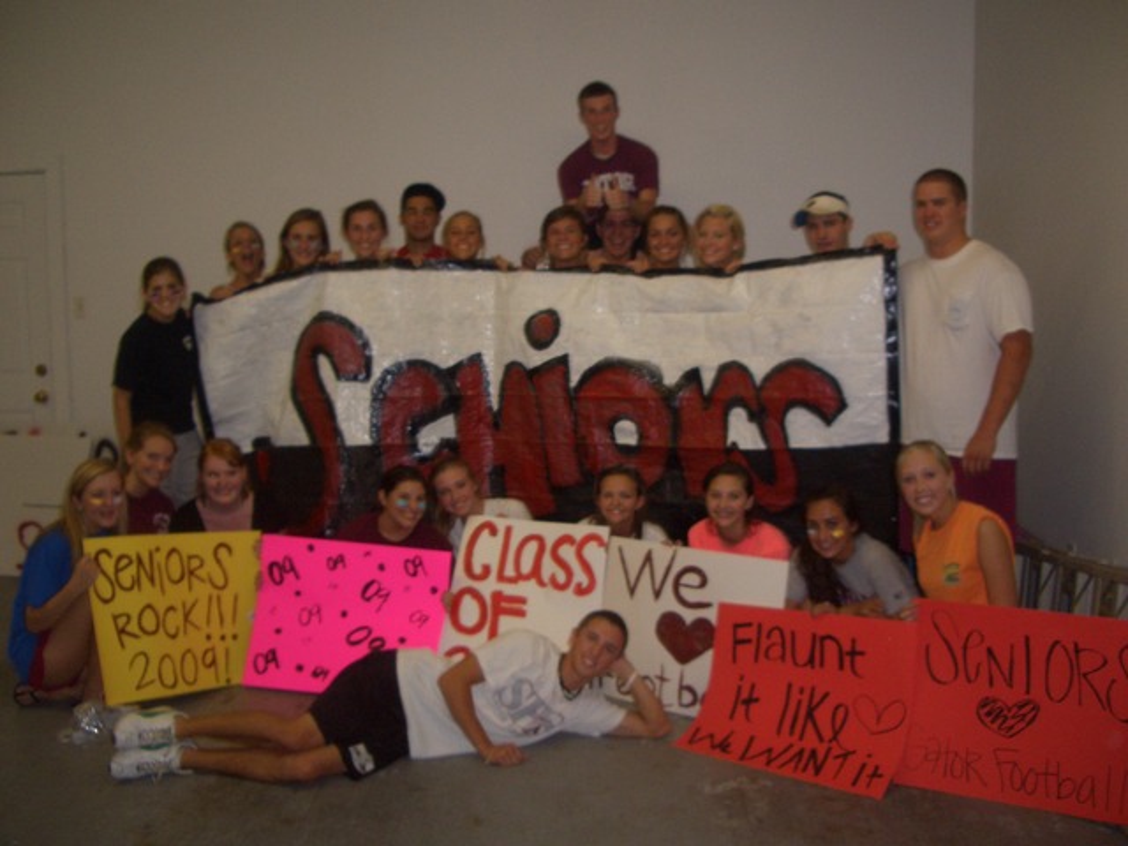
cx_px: 564
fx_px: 1141
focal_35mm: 35
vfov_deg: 40.7
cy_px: 423
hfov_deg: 52.6
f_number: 2.6
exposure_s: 1/60
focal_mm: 5.8
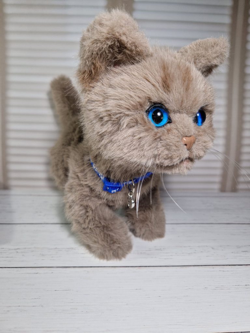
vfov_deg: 73.9
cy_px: 166
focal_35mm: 23
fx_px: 221
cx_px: 125
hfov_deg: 58.9
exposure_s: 1/180
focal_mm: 5.4
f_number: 1.8
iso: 80
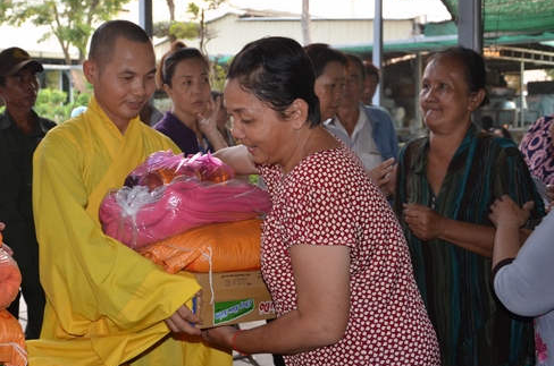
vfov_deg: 27.8
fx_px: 737
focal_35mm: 48
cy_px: 138
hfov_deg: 40.7
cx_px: 187
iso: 640
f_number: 4.5
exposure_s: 1/125
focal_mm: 24
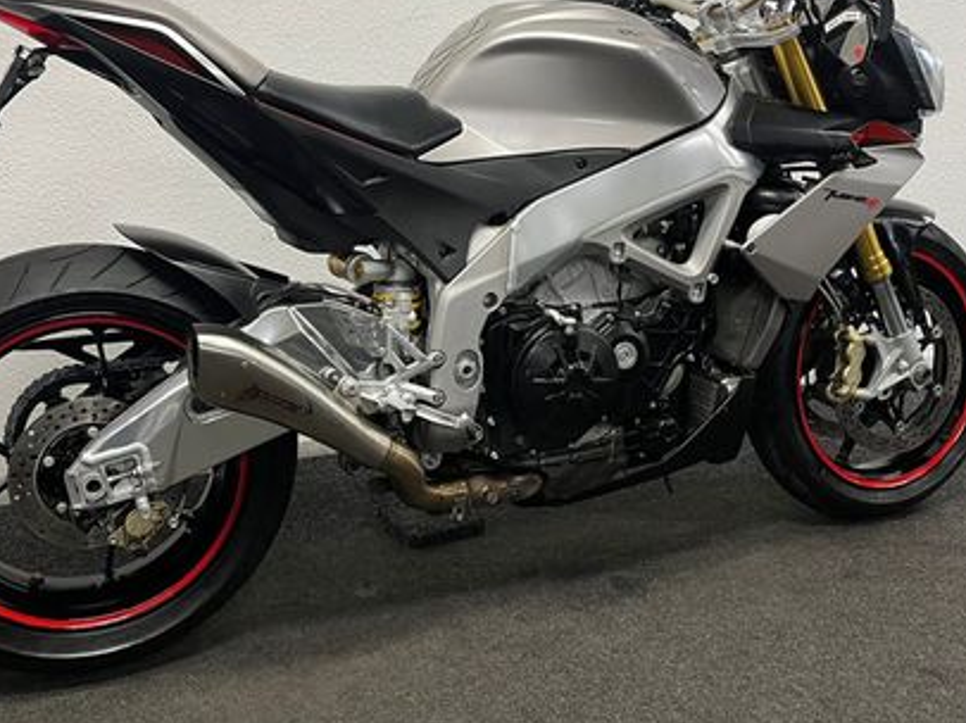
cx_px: 431
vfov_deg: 34.7
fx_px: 1143
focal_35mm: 41
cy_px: 235
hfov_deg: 45.7
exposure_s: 1/50
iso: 80
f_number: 1.6
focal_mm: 5.1
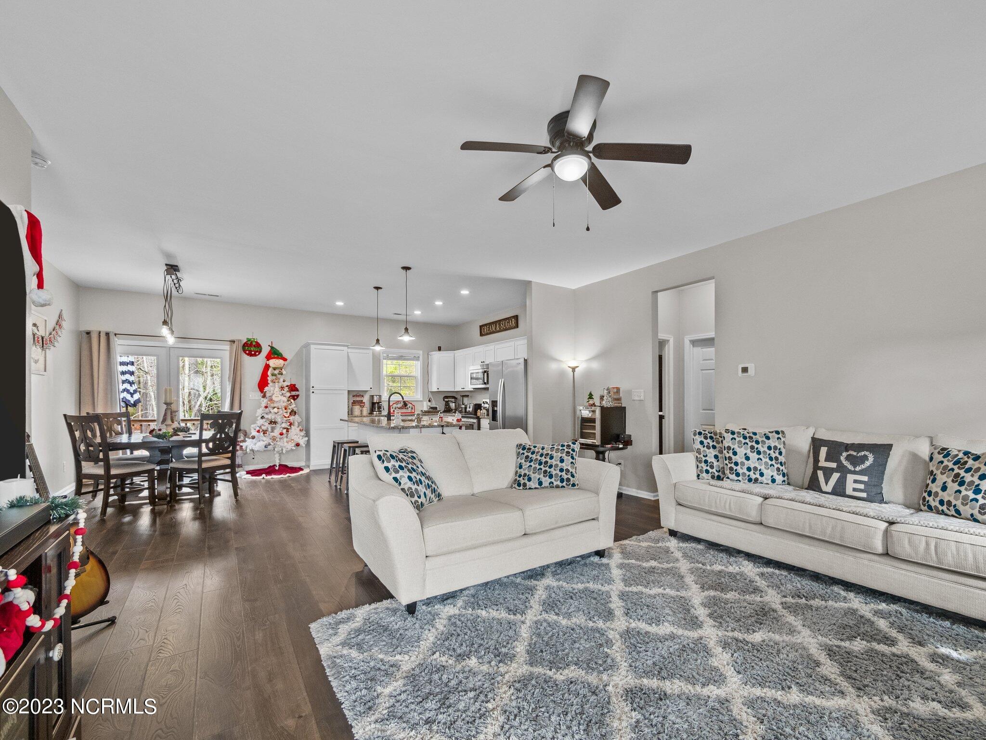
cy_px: 370
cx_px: 493
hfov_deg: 102.1
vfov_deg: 85.7
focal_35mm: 14
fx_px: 399
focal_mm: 7
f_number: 4
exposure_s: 1/25
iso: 400
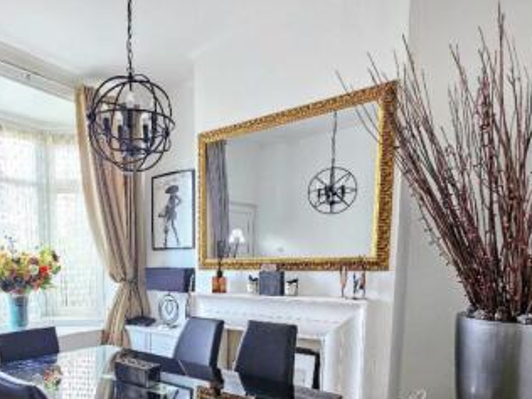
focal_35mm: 24
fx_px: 369
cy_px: 311
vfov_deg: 53.6
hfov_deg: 68.6
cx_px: 157
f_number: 2.2
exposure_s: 1/50
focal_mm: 2.2
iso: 250
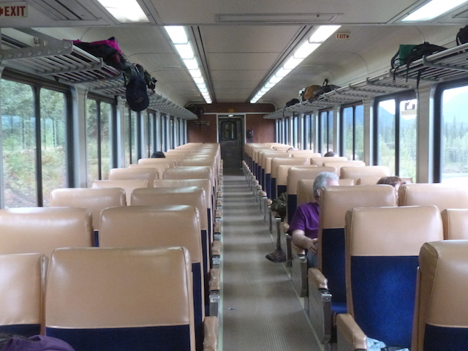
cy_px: 176
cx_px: 234
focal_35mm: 41
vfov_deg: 35.1
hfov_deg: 45.8
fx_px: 554
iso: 800
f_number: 3.8
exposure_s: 1/60
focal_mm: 7.4
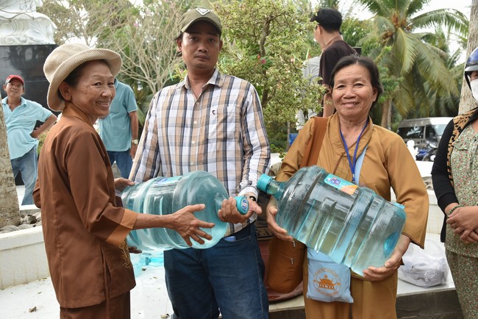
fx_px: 412
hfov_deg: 60.3
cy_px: 160
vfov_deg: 42.4
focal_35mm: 31
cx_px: 239
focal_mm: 31
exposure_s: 1/160
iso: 400
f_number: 6.3
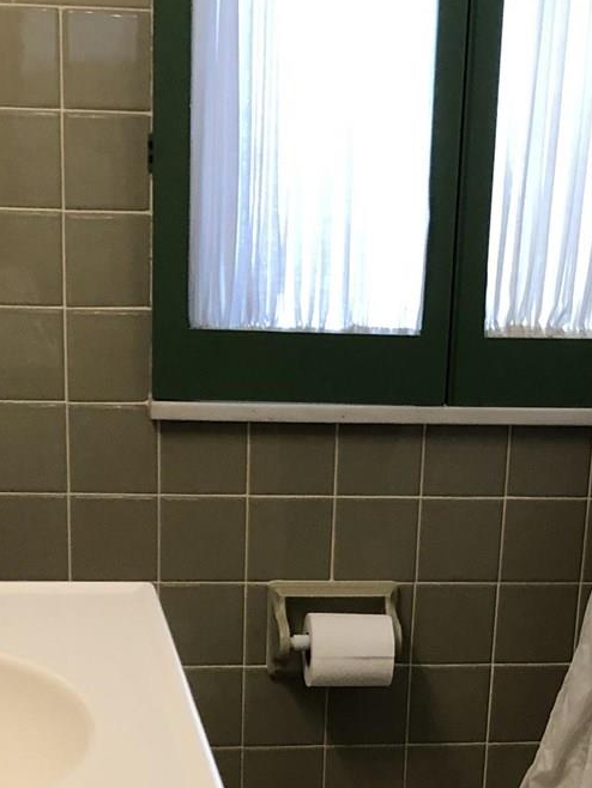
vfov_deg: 19.1
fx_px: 2233
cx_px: 373
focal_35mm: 98
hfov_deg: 15.1
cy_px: 885
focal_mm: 3.99
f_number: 1.8
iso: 40
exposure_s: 1/30
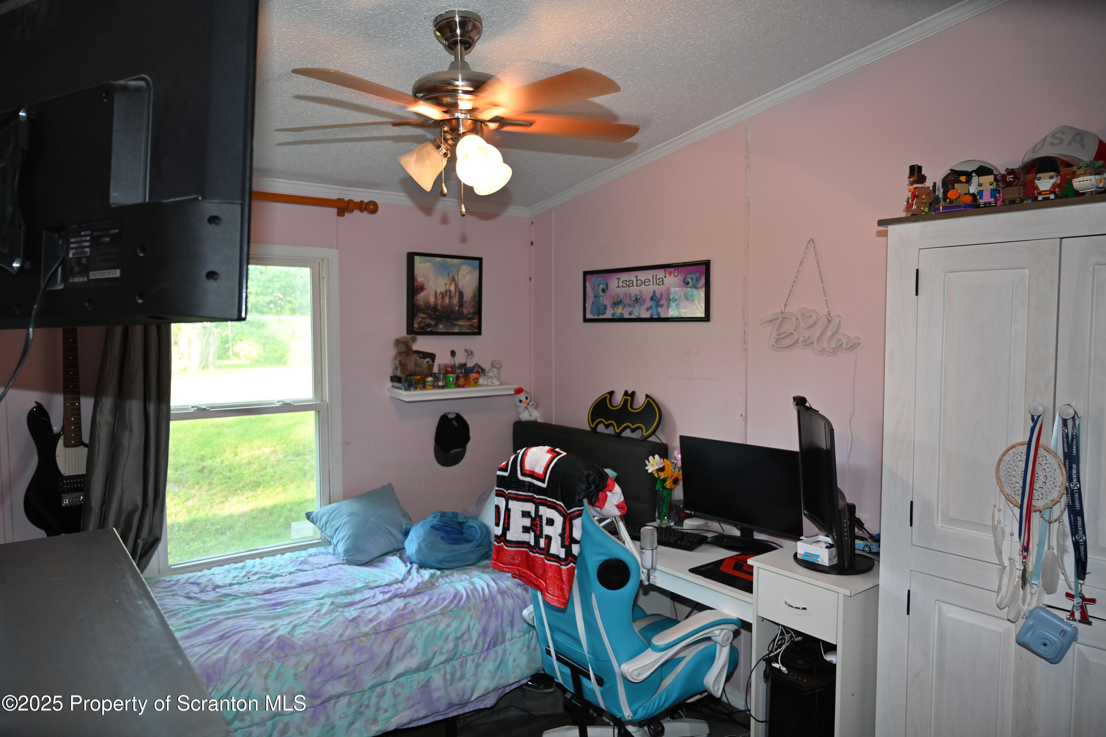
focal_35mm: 24
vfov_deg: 53.1
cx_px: 553
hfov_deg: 73.7
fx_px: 737
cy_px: 368
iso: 560
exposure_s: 1/60
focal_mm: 24
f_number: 4
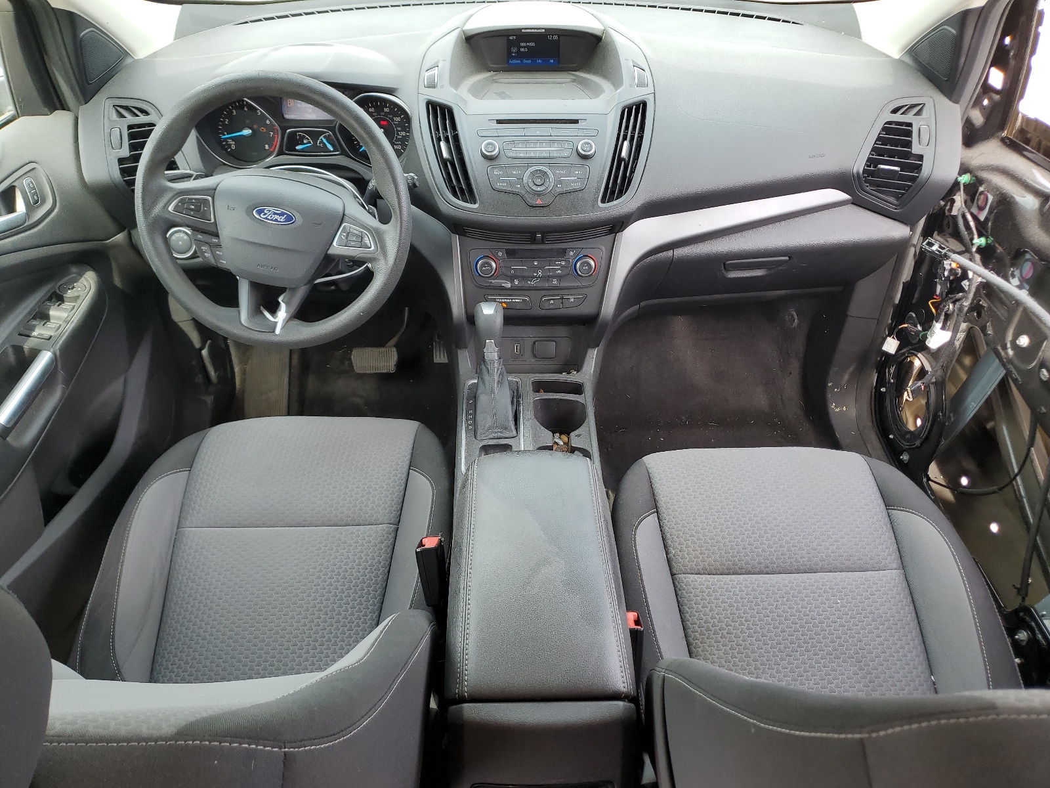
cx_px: 525
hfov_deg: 67.3
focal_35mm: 26
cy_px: 394
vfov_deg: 53.1
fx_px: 789
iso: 50
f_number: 1.5
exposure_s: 1/227
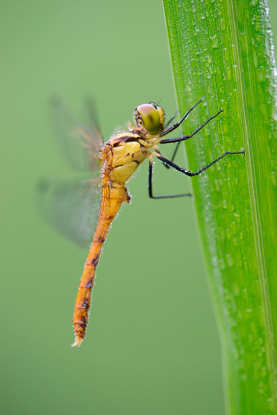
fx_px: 2077
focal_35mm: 180
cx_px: 138
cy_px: 208
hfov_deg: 7.6
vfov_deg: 11.4
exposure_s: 1/8
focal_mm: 180
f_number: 4.5
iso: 100
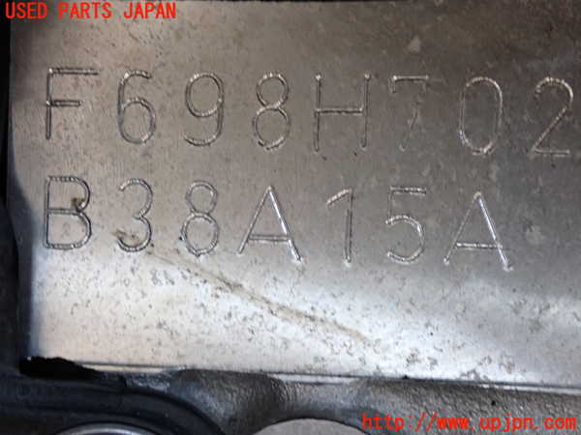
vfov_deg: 16.8
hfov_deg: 22.3
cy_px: 218
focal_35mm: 88
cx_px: 290
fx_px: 1477
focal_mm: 15.66
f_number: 4.5
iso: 200
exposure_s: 1/80
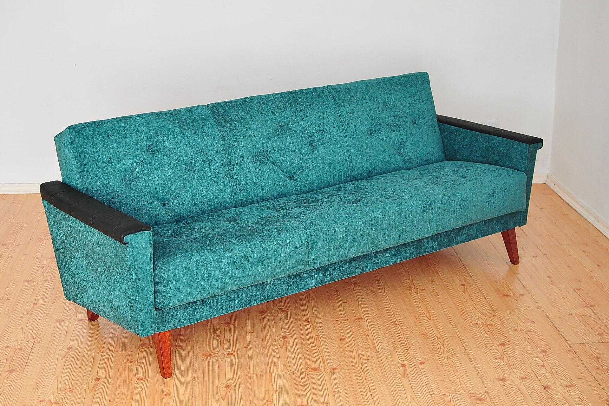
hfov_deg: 37.9
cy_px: 203
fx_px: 888
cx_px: 304
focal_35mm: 52
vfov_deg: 25.8
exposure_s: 1/160
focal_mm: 35
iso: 400
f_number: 3.2
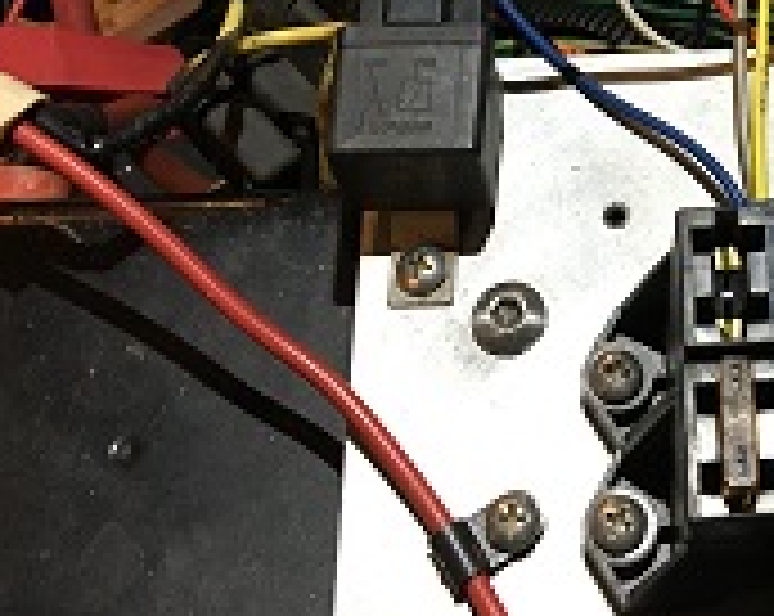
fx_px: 1509
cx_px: 706
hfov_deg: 27.6
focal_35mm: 66
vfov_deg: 22.0
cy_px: -36
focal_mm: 4.15
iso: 125
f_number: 2.2
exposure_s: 1/30
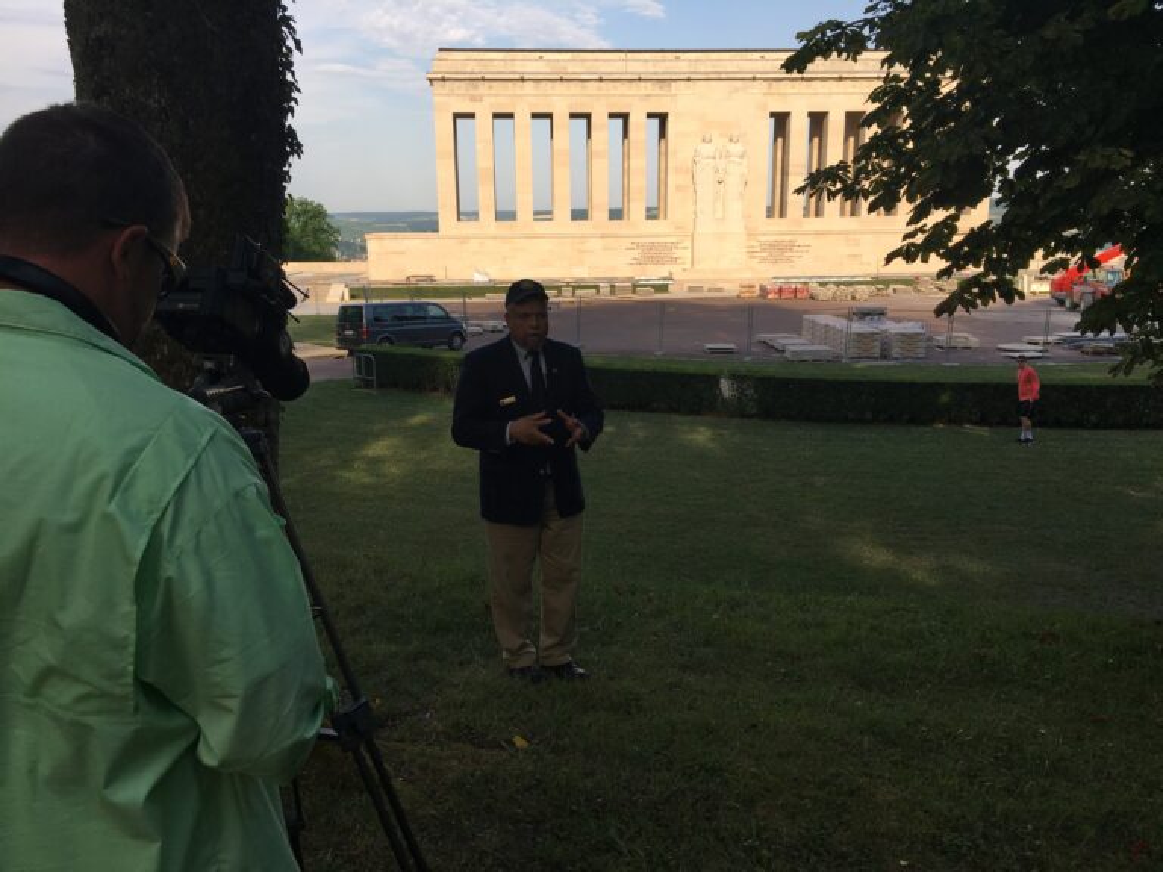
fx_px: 974
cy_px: 436
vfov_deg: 48.2
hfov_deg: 61.7
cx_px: 582
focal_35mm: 29
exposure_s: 1/651
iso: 25
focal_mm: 4.15
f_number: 2.2
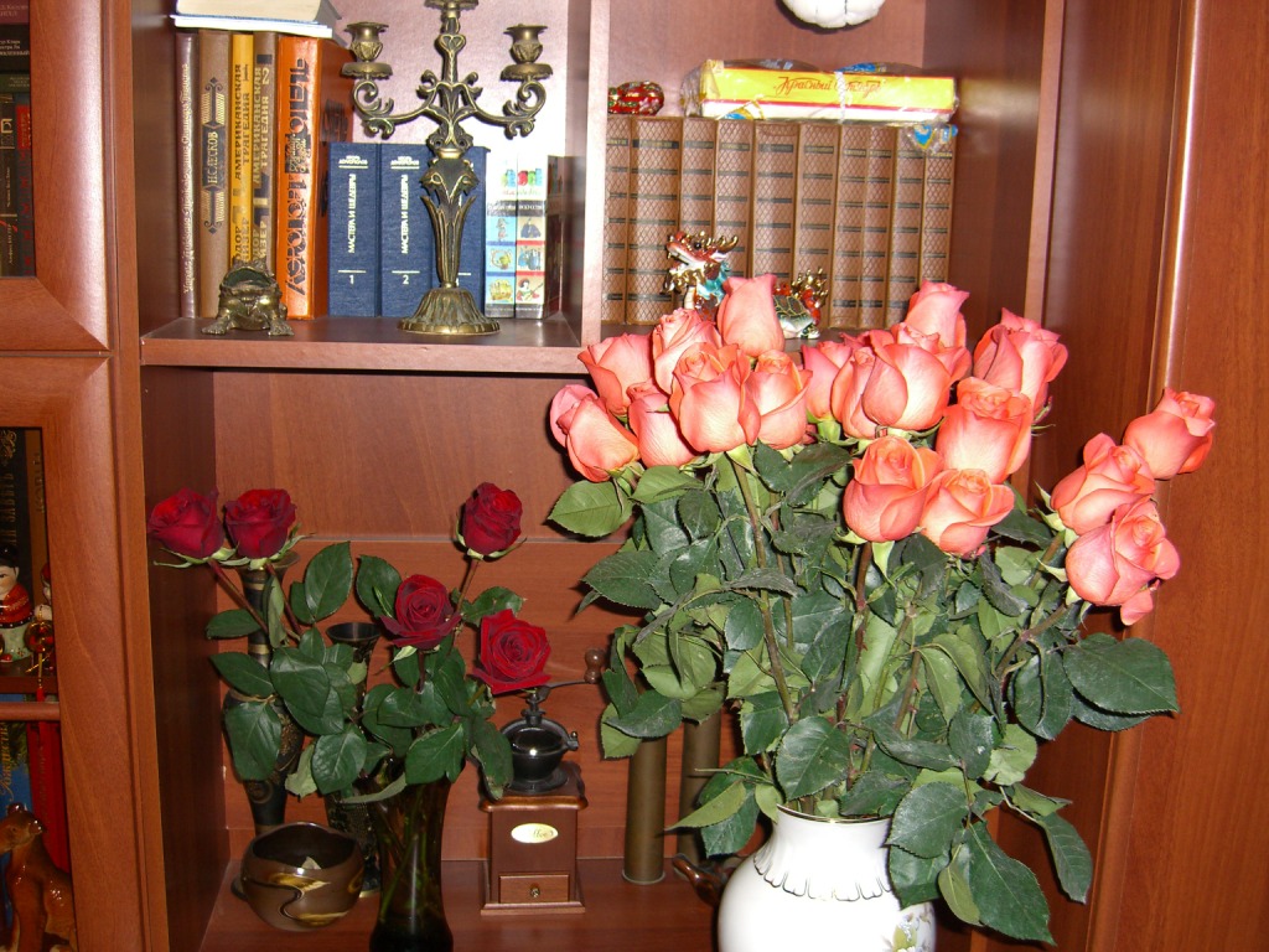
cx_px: 634
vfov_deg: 37.7
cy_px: 476
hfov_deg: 49.0
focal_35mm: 38
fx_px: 1393
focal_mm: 7.9
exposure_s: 1/60
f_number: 2.8
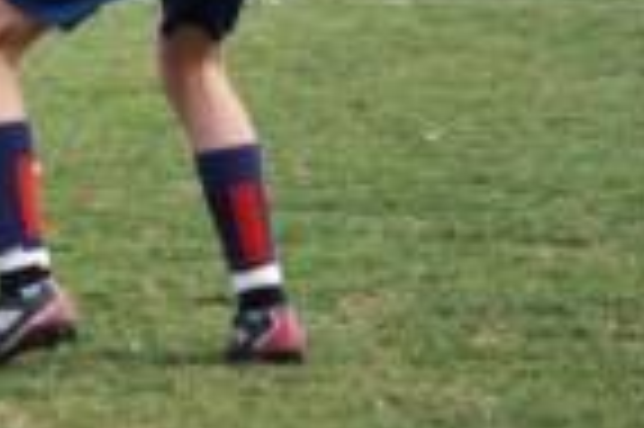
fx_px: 12982
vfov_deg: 1.9
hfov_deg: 2.8
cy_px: -189
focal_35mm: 727
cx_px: -266
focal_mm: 155
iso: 450
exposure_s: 1/1000
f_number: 5
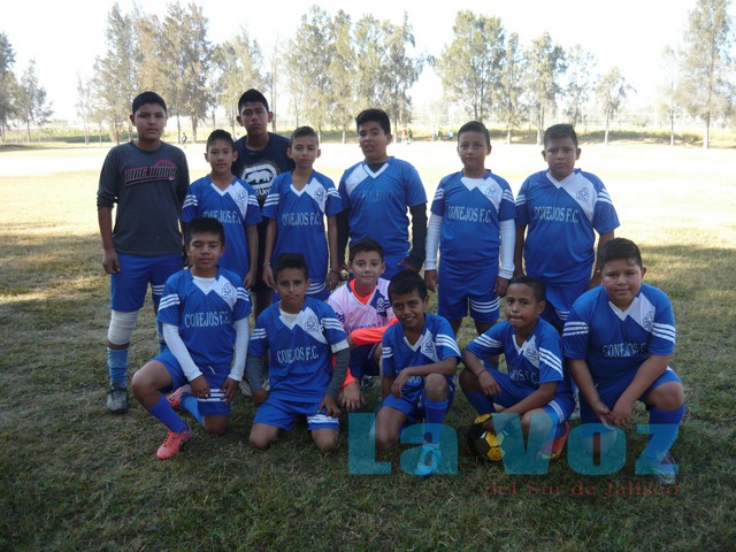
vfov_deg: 42.9
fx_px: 702
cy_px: 276
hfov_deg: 55.4
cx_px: 368
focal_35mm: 33
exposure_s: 1/200
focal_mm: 5.5
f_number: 2.8
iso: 100
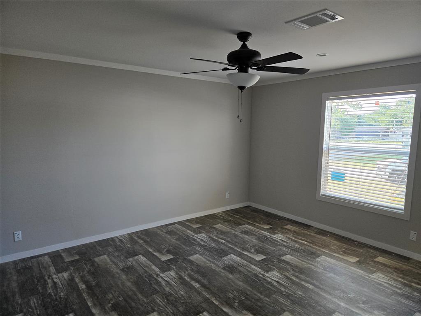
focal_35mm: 23
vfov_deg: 58.9
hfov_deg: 73.9
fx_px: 280
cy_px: 158
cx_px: 210
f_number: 1.8
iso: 200
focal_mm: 5.4
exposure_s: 1/180
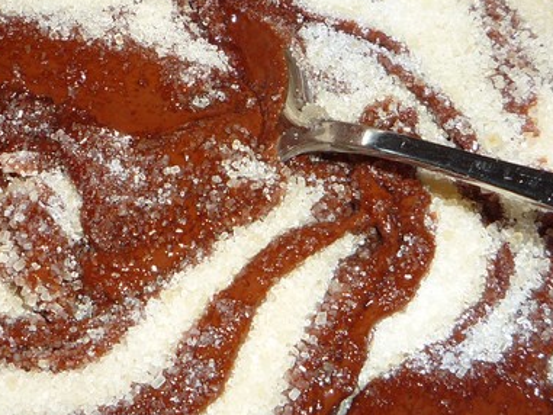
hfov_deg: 30.5
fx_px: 1007
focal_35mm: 63
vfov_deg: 23.1
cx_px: 189
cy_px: 120
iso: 100
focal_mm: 5.2
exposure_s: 1/30
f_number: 4
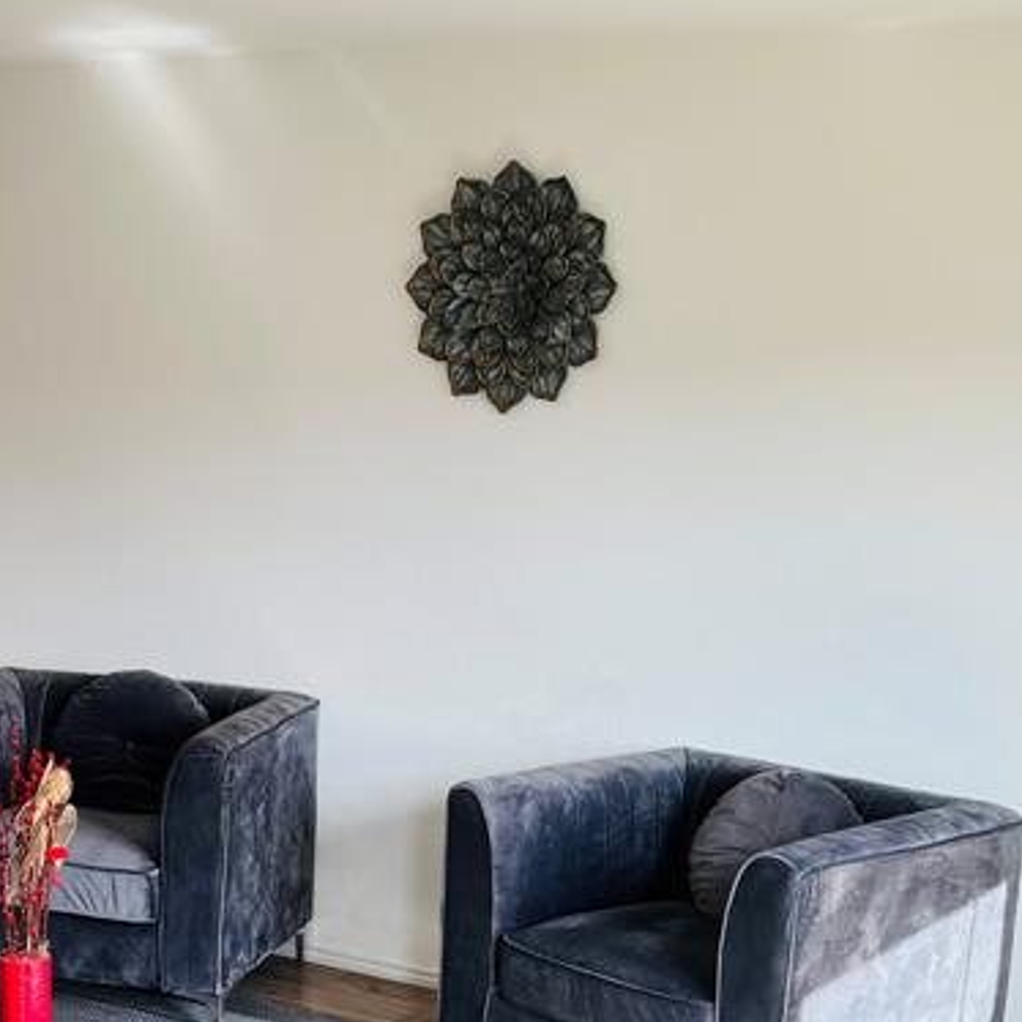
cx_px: 385
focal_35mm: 63
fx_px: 2104
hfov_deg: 27.2
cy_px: 891
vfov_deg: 26.5
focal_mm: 5.96
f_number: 1.6
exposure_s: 1/120
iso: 40
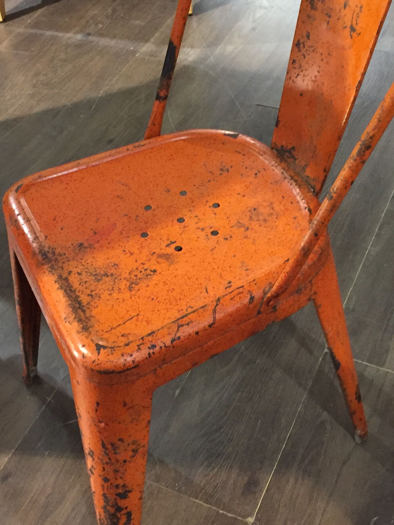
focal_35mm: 51
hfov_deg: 28.6
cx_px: 205
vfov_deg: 37.4
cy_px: 213
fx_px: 774
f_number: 2.2
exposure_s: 1/20
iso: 250
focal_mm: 4.15
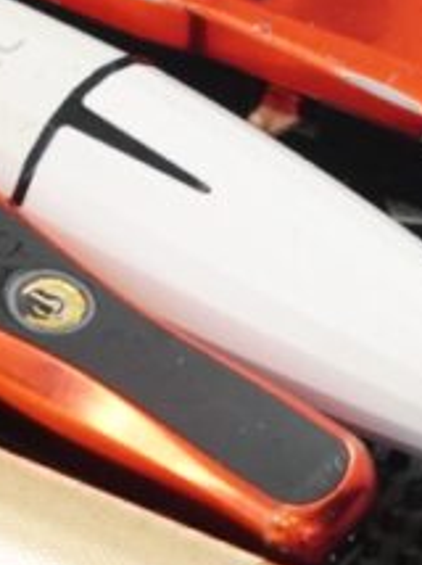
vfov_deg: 5.7
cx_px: -24
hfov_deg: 4.3
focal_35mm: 345
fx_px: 5619
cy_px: 198
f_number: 3.5
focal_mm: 50
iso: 1600
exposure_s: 1/160
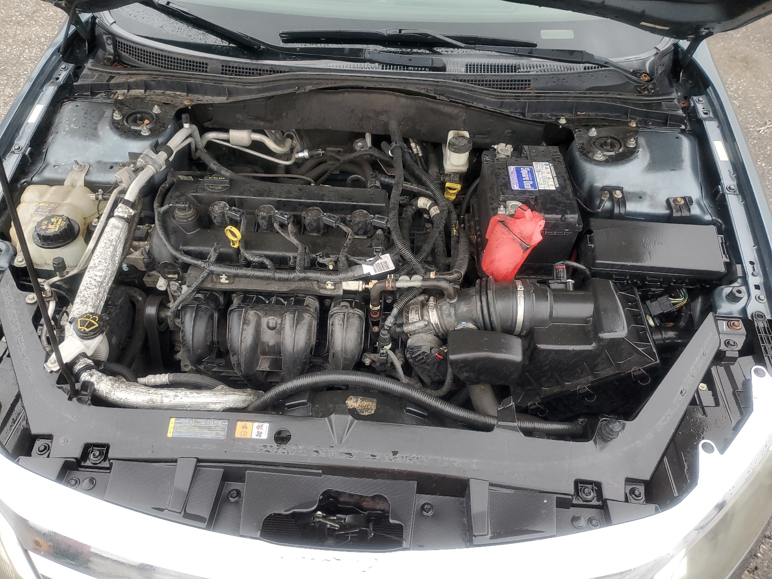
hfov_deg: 67.3
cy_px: 290
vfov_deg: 53.1
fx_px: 580
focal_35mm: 26
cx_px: 386
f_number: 1.5
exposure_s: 1/120
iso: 93
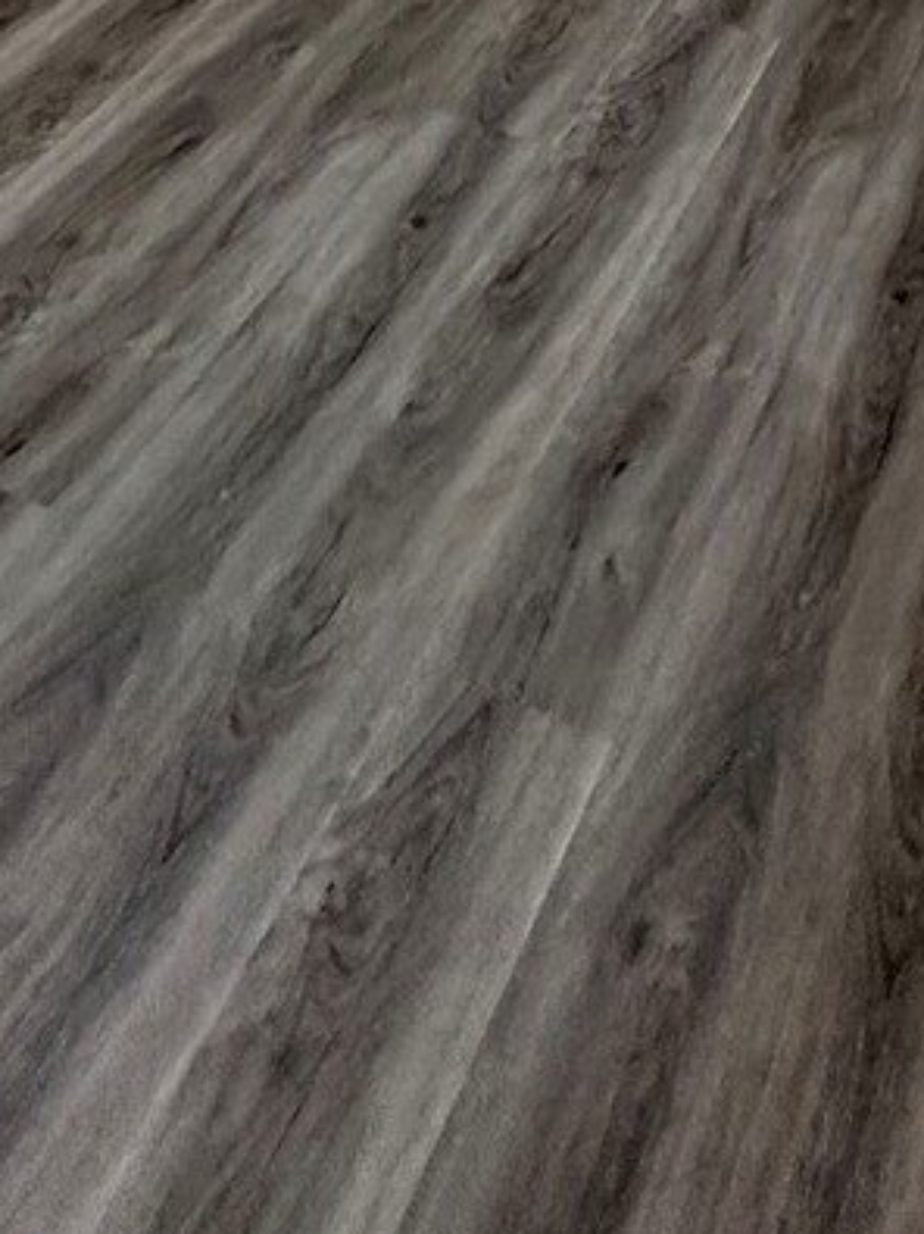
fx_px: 1816
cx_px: 830
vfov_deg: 22.4
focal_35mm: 51
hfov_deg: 27.5
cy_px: -972
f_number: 2.2
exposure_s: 1/120
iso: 250
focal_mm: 2.22
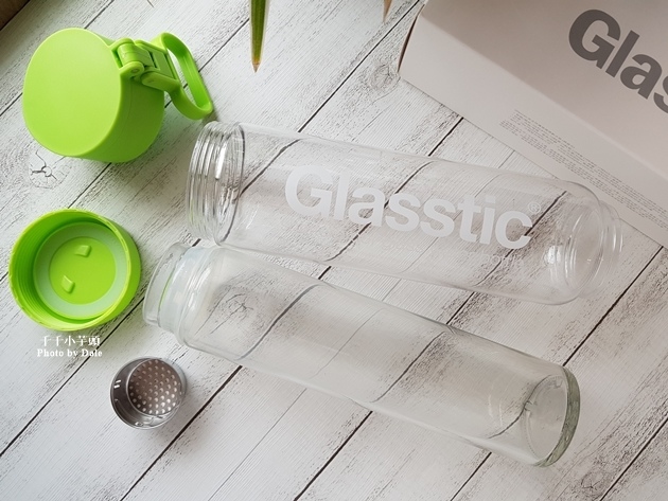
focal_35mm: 26
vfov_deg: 53.1
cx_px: 334
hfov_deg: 67.3
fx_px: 502
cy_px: 250
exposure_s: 1/60
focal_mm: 4.3
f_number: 1.7
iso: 64
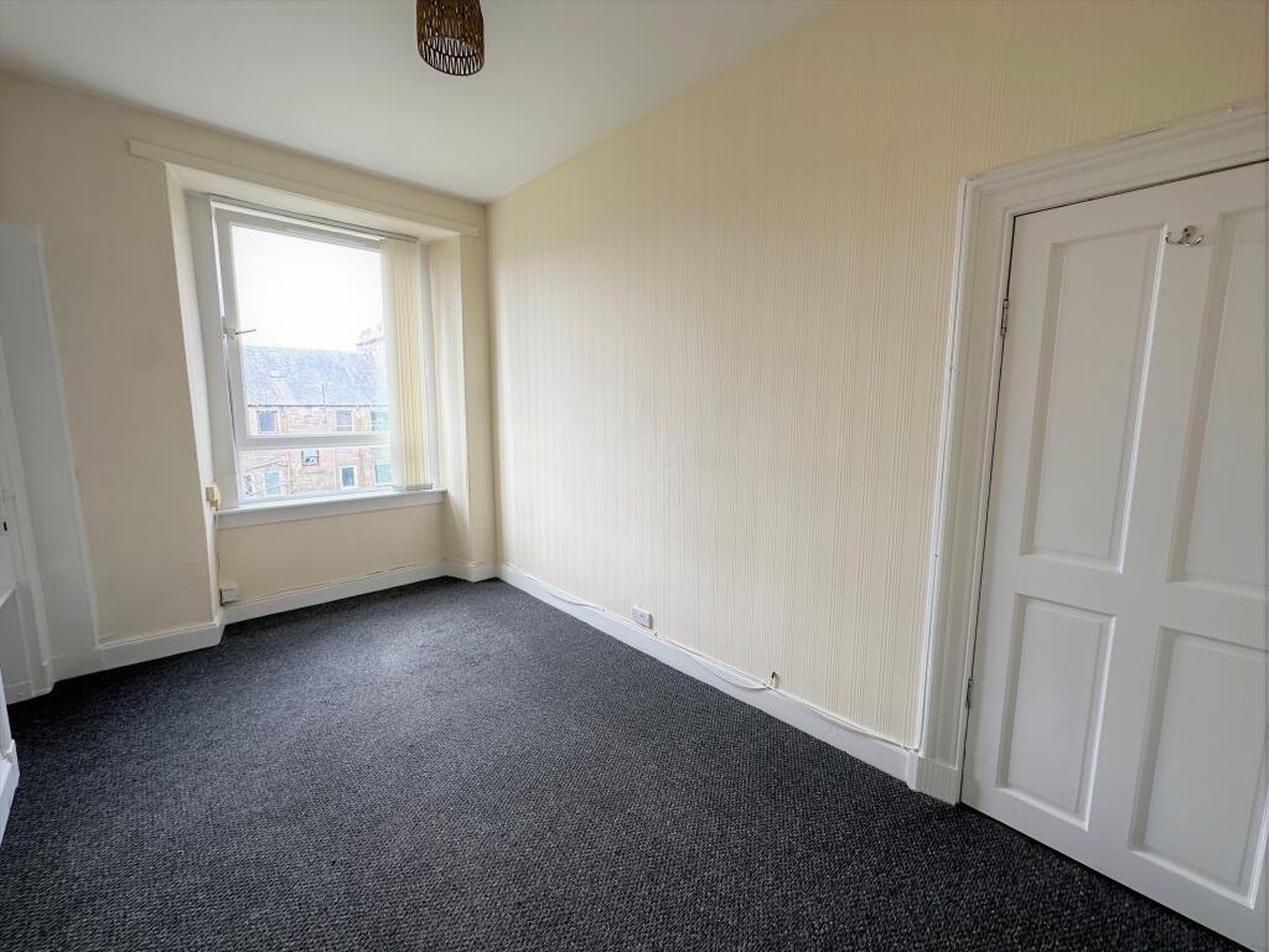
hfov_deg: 102.1
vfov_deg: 85.7
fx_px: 513
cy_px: 476
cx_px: 634
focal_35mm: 14
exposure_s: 1/143
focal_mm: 2.22
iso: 40
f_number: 2.2
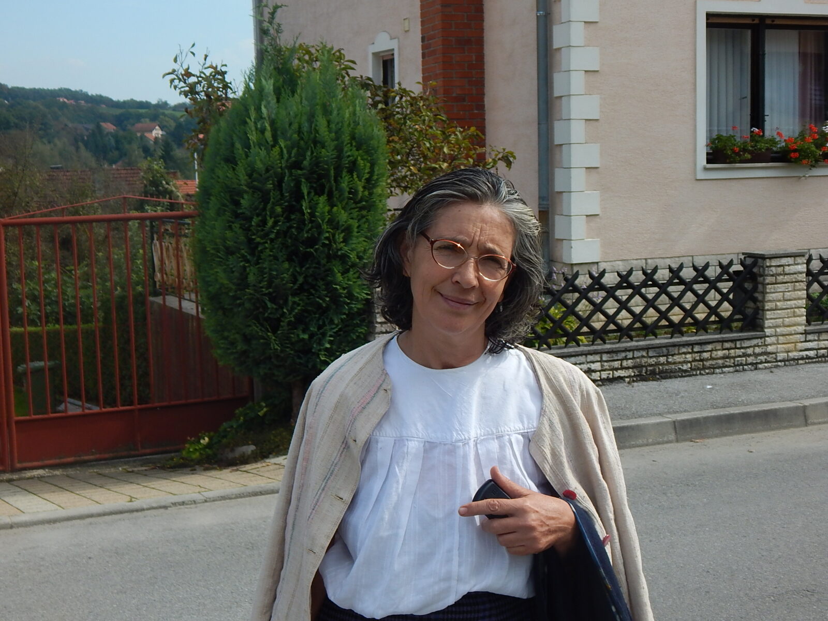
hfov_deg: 35.5
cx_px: 414
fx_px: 1292
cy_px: 310
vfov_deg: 27.0
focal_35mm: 54
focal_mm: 9.7
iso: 125
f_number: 3.8
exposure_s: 1/800
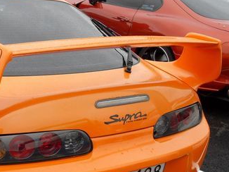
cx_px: 9
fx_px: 364
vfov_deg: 26.3
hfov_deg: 32.6
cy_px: 120
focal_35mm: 55
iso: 80
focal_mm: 6
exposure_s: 1/350
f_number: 2.8
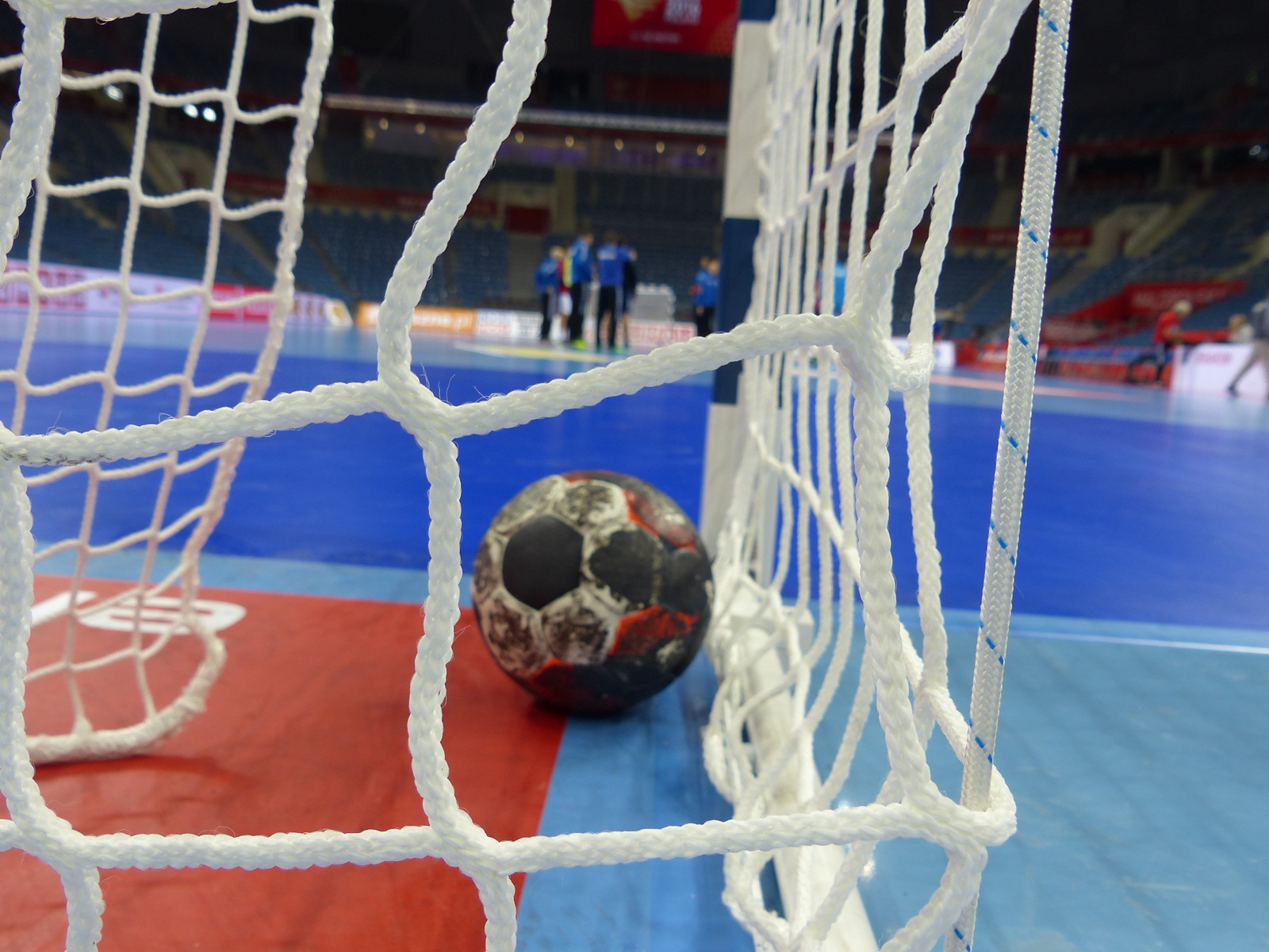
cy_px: 476
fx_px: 1100
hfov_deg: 60.0
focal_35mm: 30
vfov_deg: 46.8
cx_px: 634
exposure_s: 1/100
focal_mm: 5.4
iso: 100
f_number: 2.8
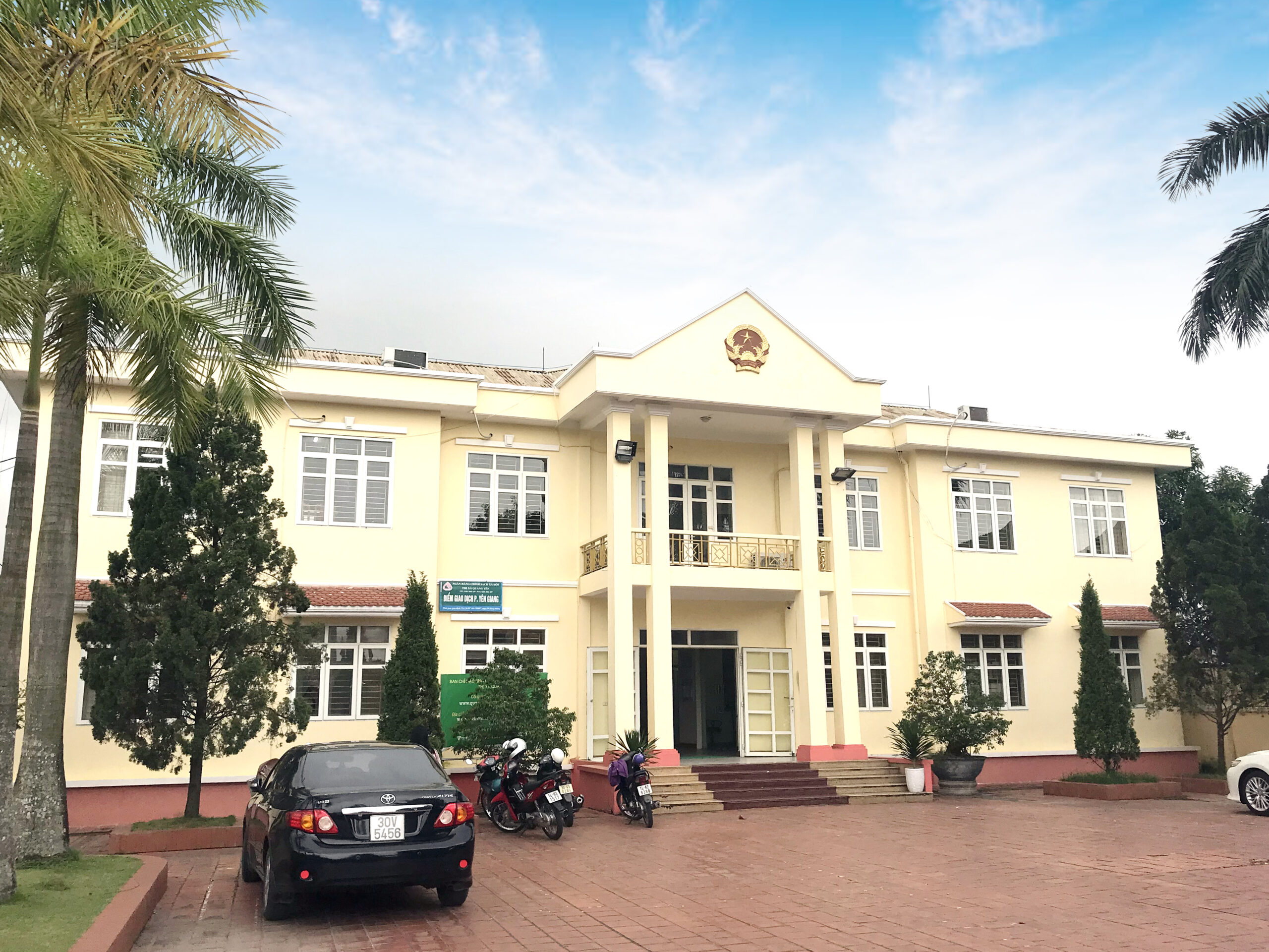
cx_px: 634
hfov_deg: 63.4
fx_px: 1026
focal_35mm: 28
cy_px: 476
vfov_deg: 49.7
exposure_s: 1/367
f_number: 1.8
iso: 20
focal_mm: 3.99
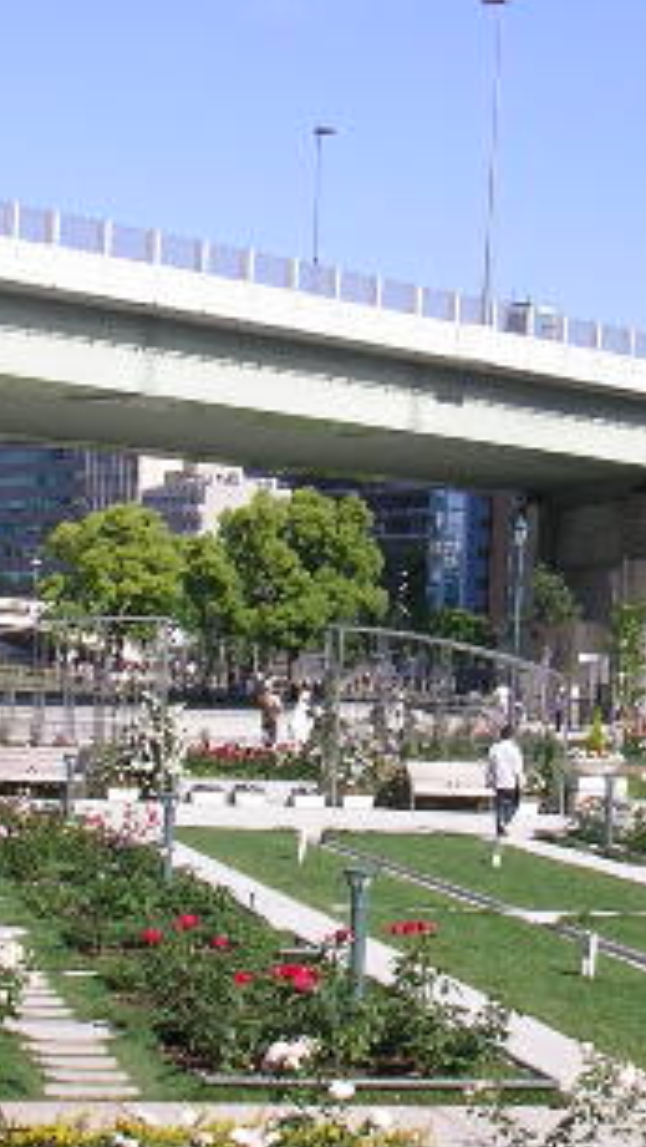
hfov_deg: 14.4
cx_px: 235
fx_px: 2554
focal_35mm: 84
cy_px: 796
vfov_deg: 25.1
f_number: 6.9
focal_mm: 5.7
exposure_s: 1/400
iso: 50
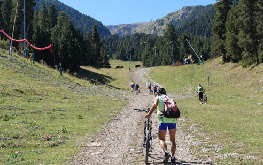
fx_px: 423
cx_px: 132
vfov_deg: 22.0
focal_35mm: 59
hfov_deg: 34.5
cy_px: 87
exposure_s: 1/320
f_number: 5.6
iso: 125
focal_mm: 20.81
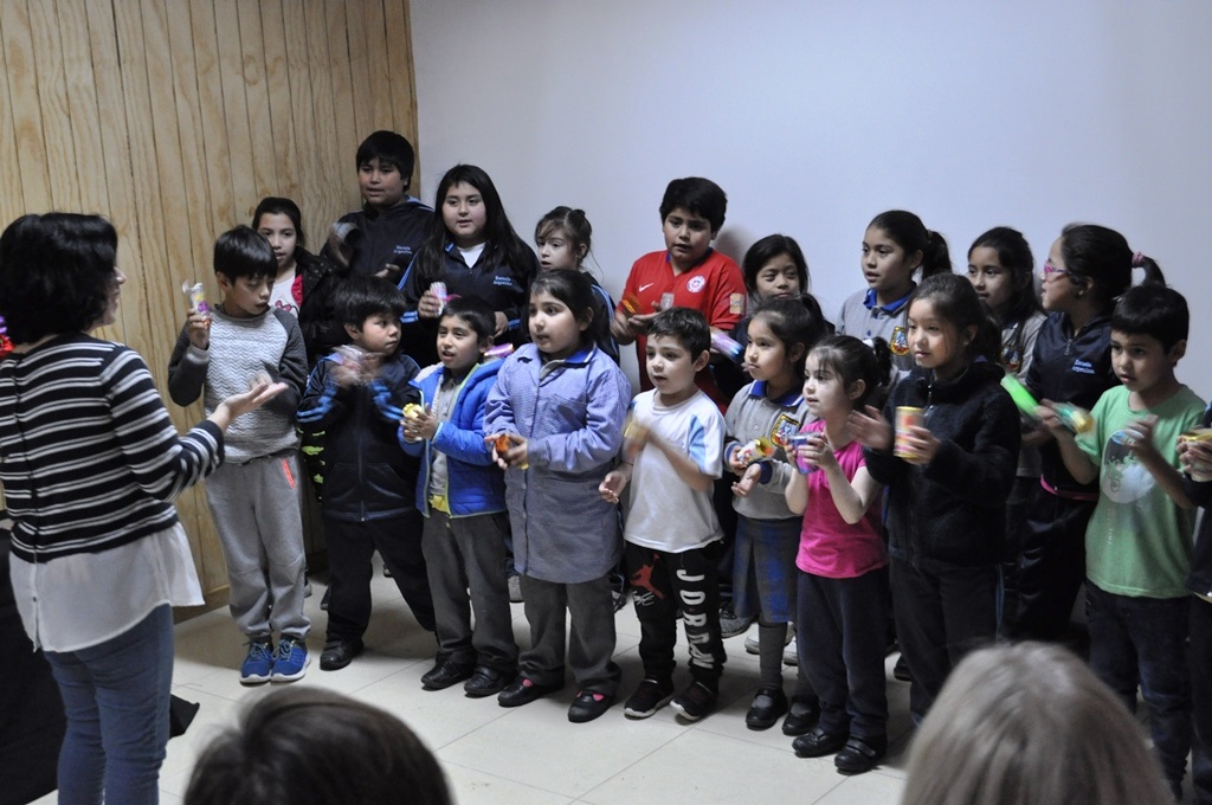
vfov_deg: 28.0
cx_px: 606
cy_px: 402
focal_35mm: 48
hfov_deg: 41.2
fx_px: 1614
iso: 1400
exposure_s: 1/30
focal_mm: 32
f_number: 4.8
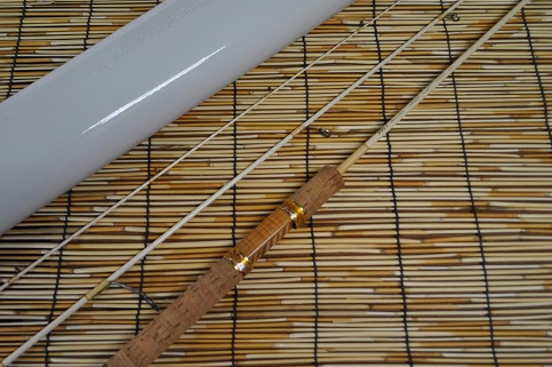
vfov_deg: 33.3
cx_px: 223
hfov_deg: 48.2
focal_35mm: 40
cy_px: 168
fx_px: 613
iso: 400
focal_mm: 20
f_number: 4
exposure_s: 1/60
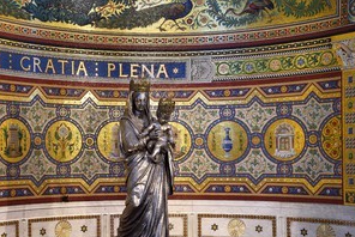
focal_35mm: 68
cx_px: 122
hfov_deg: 29.4
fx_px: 671
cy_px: 156
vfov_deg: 20.0
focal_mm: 48
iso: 800
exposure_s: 1/40
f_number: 5.6
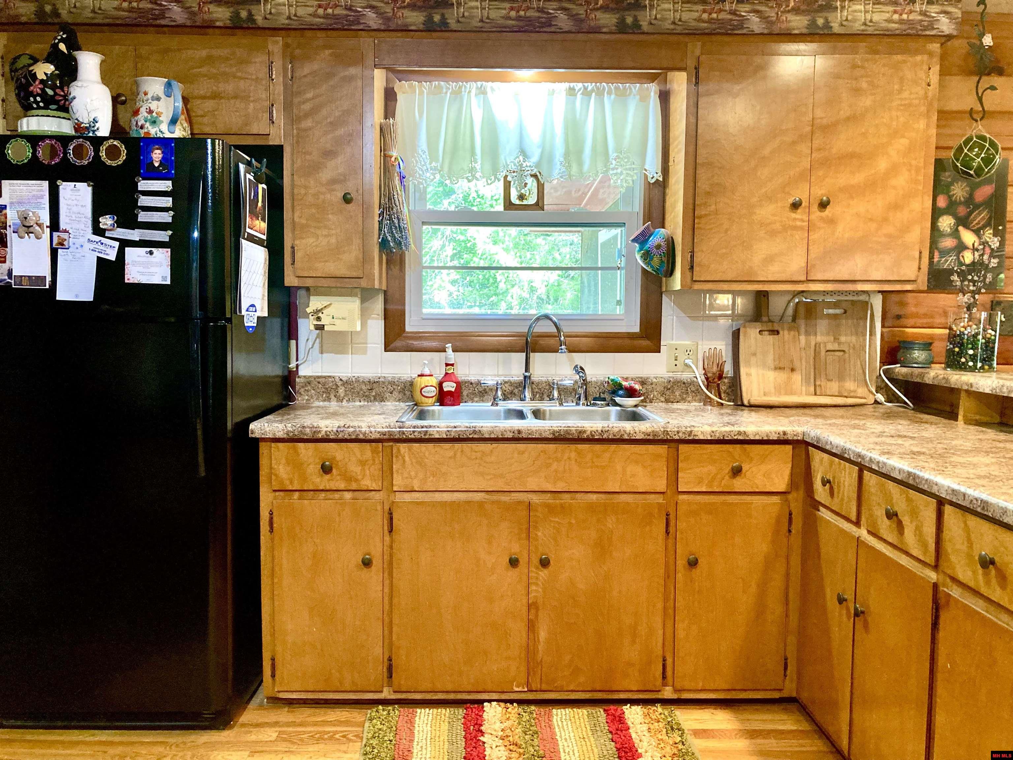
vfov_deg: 49.7
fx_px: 819
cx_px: 506
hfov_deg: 63.4
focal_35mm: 28
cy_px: 380
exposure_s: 1/60
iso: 320
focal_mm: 3.99
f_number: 1.8
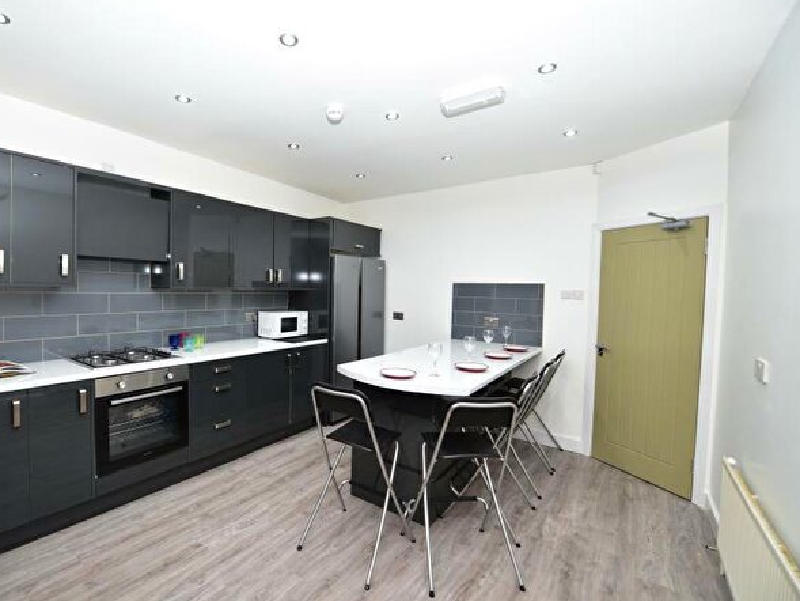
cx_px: 348
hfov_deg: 94.0
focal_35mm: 16
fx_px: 370
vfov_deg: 78.1
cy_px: 301
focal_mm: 14
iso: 320
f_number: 3.2
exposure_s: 1/100
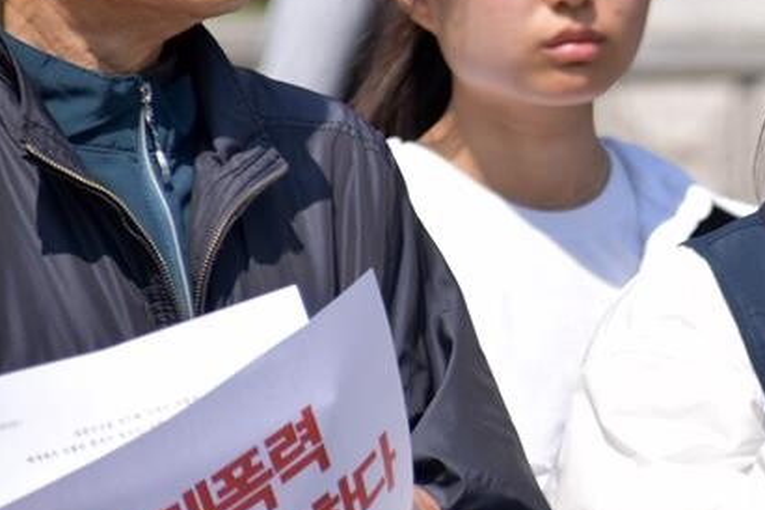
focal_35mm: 579
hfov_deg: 3.6
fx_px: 12308
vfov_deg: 2.4
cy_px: 72
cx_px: 800
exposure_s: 1/320
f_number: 6.3
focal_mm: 155
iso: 100
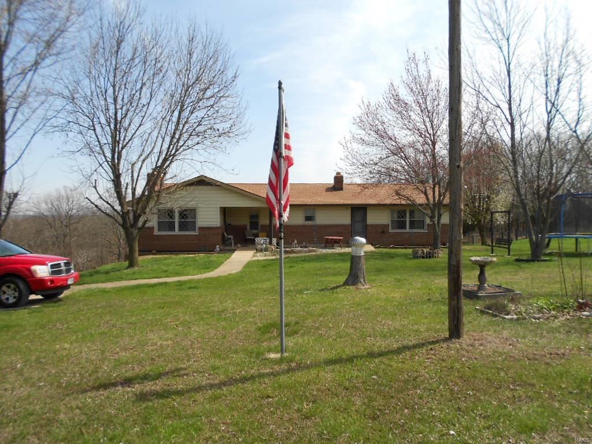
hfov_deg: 67.3
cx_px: 296
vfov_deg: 53.1
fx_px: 445
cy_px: 222
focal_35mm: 26
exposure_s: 1/800
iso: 80
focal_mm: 4.6
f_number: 3.2
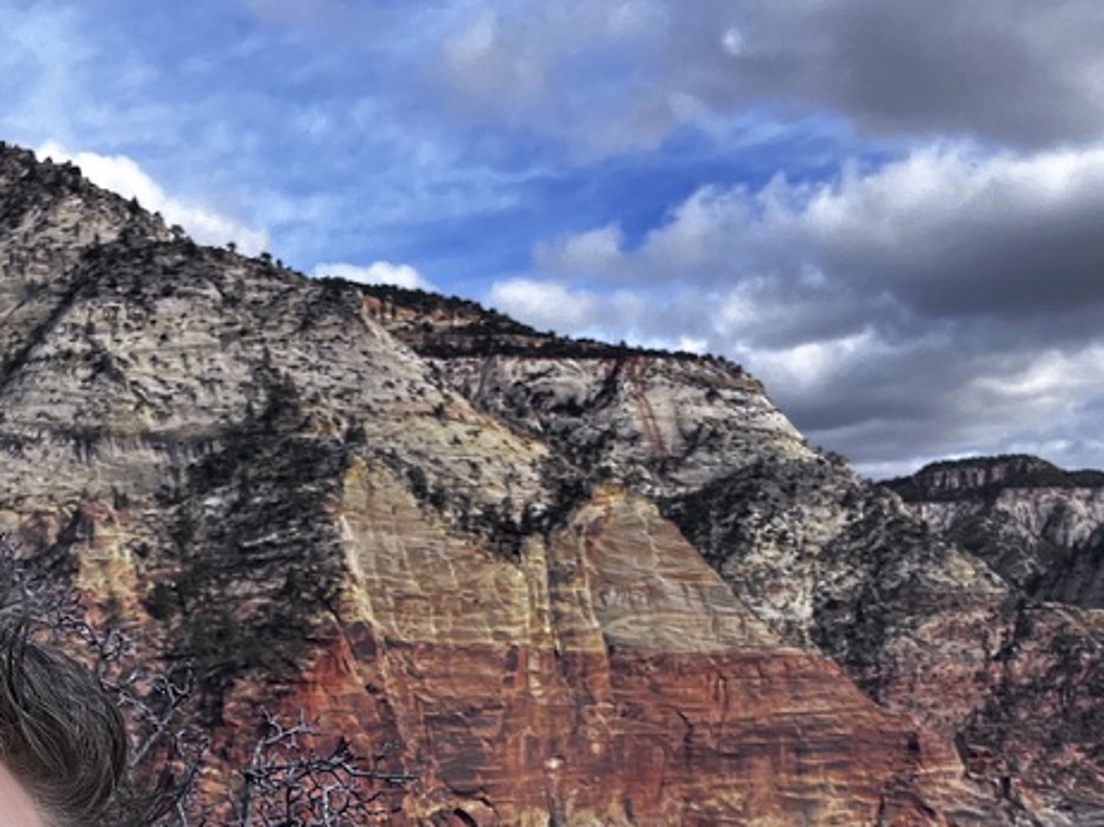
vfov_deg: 26.5
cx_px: 504
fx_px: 1626
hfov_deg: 37.5
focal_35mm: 51
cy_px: 892
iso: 32
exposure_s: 1/330
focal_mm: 2.71
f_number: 2.2
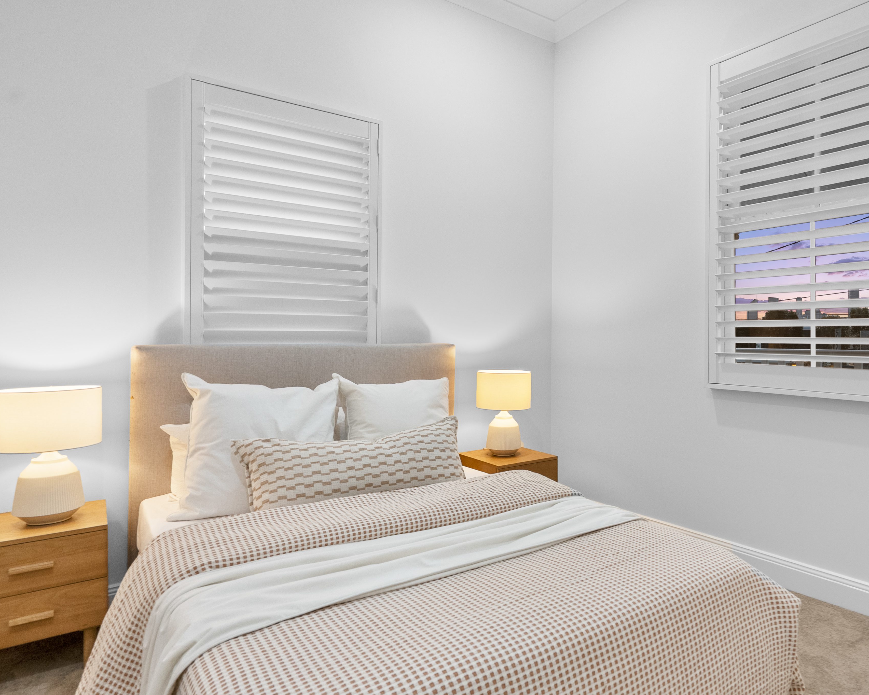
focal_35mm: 21
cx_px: 508
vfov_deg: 65.5
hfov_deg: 77.0
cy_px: 348
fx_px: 540
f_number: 7.1
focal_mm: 18
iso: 400
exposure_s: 1/30
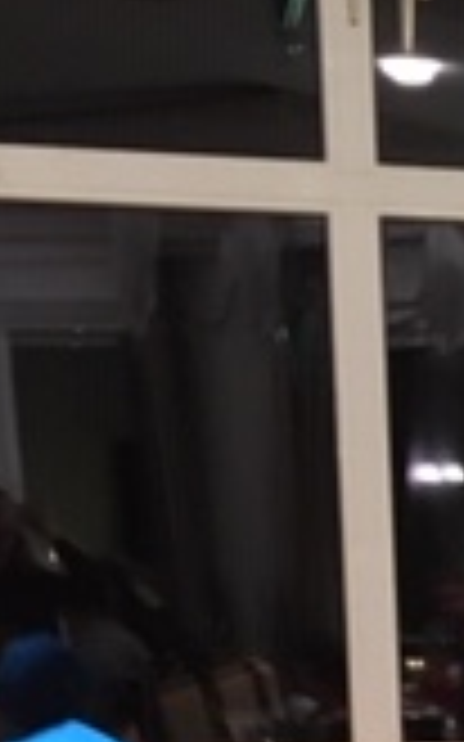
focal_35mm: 119
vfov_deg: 16.5
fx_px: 2410
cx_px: 910
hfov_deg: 10.2
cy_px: 971
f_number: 2.2
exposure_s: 1/17
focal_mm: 4.15
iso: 400
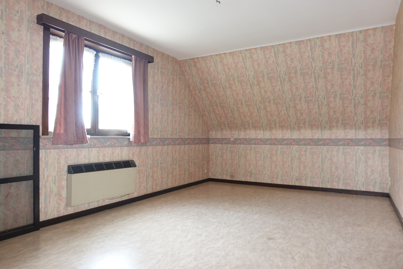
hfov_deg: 73.7
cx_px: 202
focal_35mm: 24
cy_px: 134
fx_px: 269
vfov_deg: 53.1
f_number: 1.8
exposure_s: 1/30
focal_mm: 8.8
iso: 250
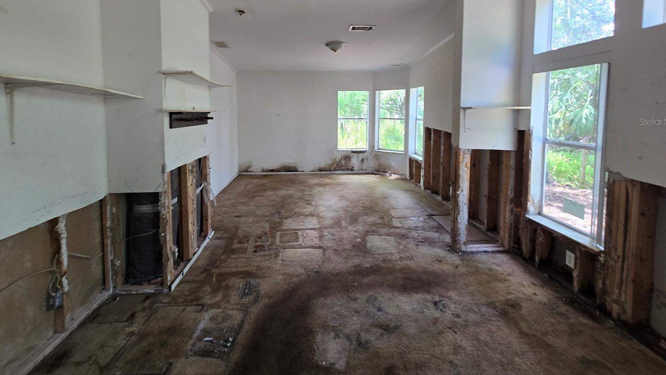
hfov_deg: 103.0
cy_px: 121
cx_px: 328
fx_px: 265
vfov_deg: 68.3
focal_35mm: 15
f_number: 2.2
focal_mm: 2.2
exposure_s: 1/60
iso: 125
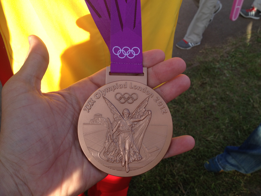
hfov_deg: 52.6
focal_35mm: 35
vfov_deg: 40.7
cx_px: 130
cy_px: 98
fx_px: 264
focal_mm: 4.28
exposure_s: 1/431
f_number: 2.4
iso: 64
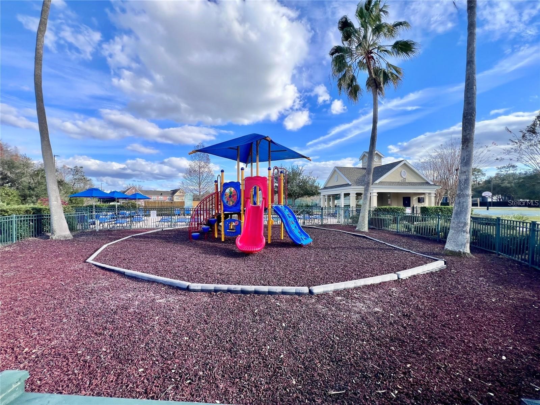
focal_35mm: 13
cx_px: 270
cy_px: 202
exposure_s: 1/881
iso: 32
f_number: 1.8
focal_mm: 1.57
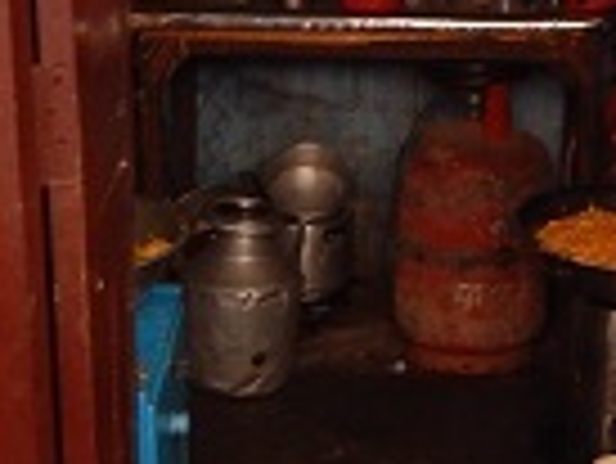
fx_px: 1817
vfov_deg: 14.5
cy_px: 212
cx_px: 396
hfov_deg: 19.2
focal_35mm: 102
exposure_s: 1/30
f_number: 3.1
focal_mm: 4.5
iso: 180
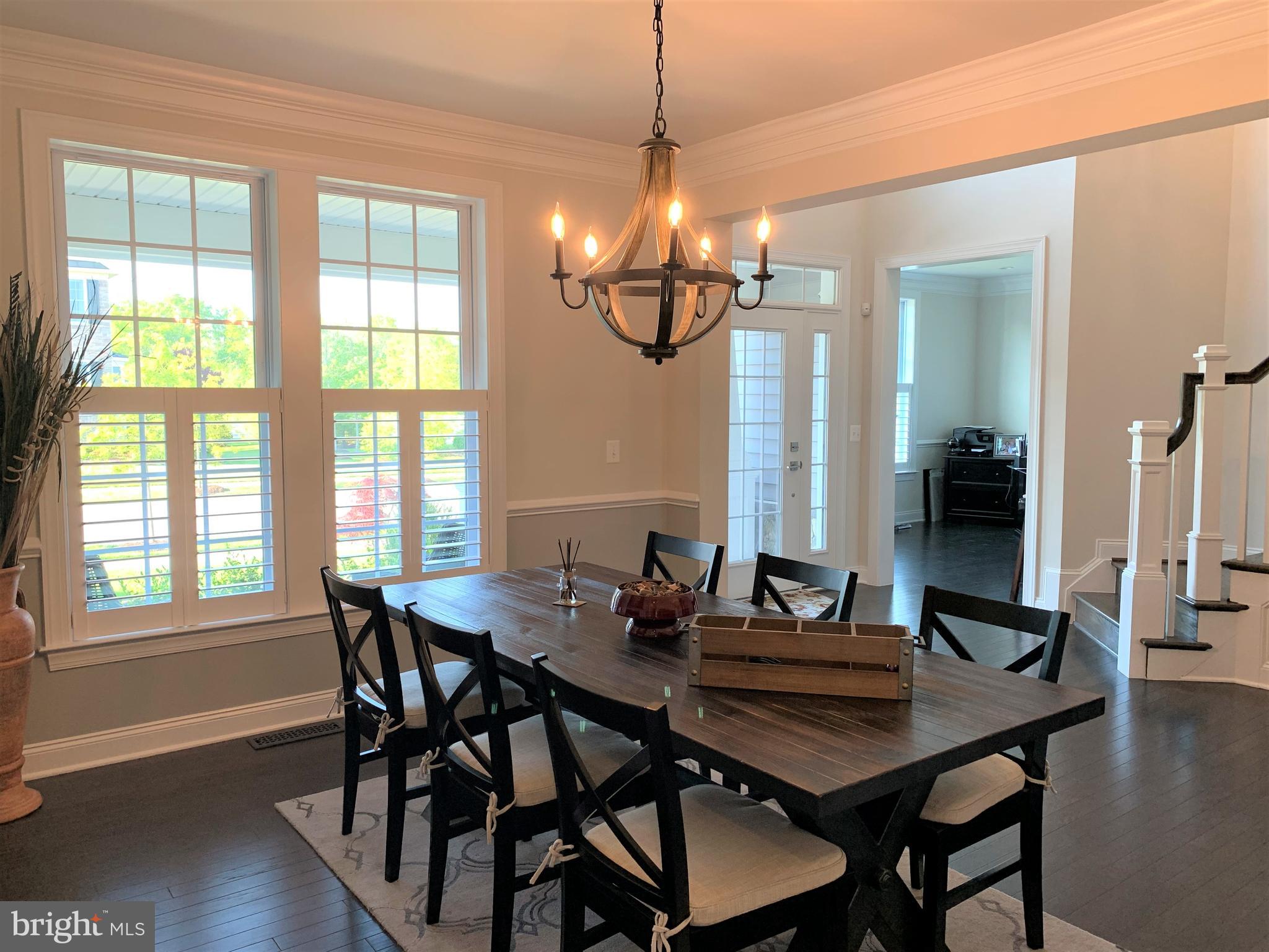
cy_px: 476
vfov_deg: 53.1
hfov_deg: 67.3
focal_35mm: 26
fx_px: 953
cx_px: 634
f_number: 1.8
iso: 64
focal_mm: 4.25
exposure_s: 1/60
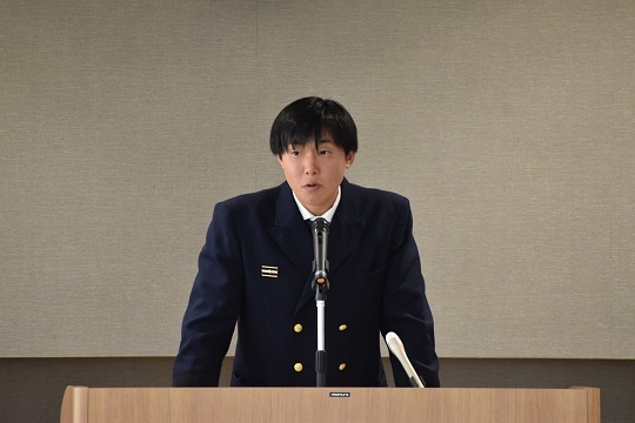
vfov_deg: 3.5
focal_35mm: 390
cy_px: 212
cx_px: 318
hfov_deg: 5.3
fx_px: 6879
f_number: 6
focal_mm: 260
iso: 1400
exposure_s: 1/125
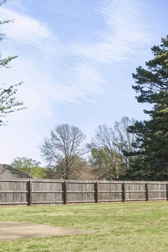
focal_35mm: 45
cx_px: 267
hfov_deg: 22.7
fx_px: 318
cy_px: 197
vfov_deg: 41.6
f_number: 9
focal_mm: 11
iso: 250
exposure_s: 1/80
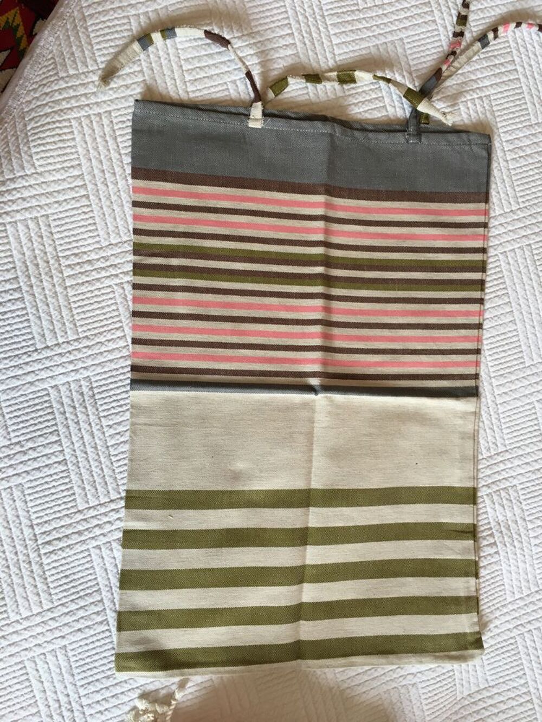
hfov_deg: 48.2
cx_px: 271
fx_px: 605
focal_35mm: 29
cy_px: 361
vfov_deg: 61.7
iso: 32
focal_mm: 4.15
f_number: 2.2
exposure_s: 1/33
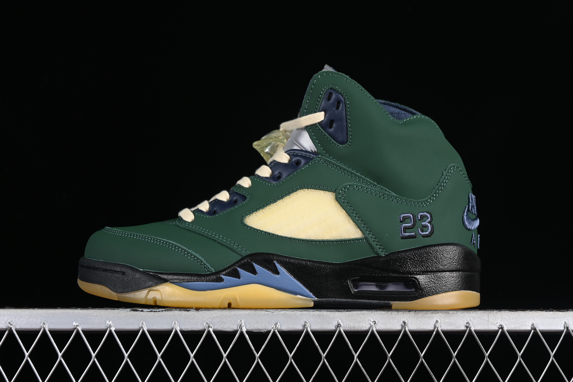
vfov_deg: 18.2
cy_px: 191
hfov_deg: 27.0
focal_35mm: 75
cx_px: 286
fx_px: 1194
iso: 160
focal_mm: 50
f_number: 6.3
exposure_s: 1/60
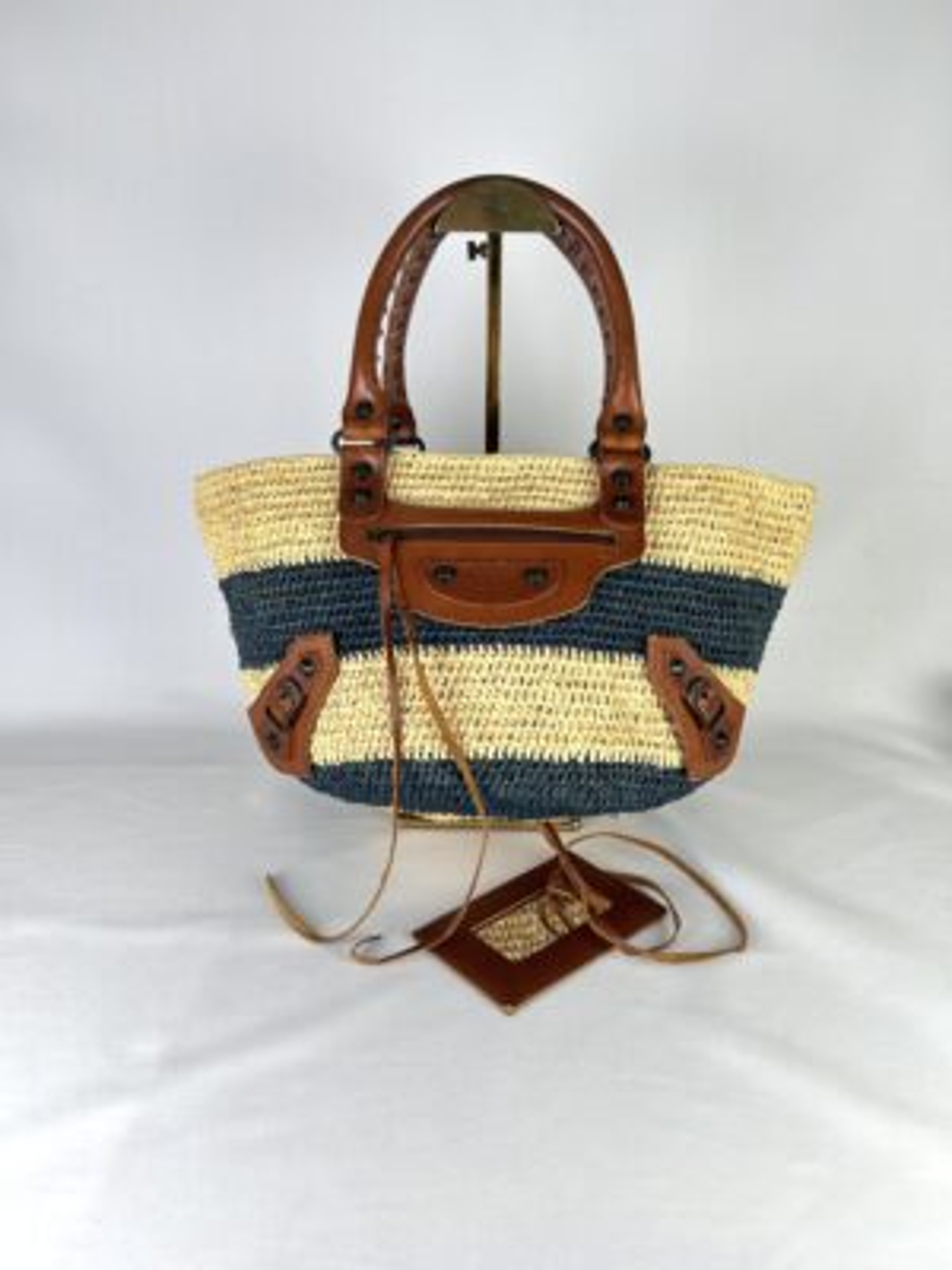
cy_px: 635
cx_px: 476
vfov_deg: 67.3
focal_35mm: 26
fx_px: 953
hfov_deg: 53.1
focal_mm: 5.7
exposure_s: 1/106
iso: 32
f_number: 1.5
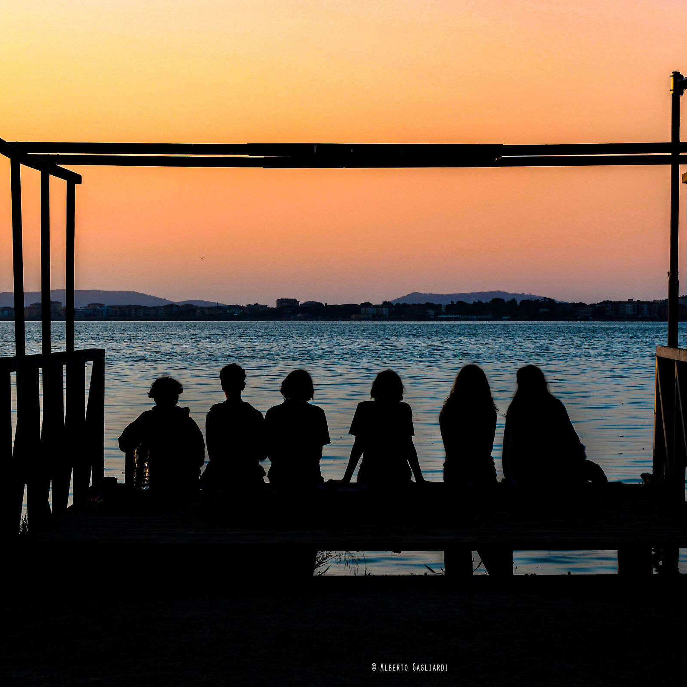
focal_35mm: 100
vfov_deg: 17.4
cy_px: 345
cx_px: 399
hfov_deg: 17.4
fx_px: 2245
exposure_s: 1/30
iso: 250
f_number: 20
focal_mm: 78
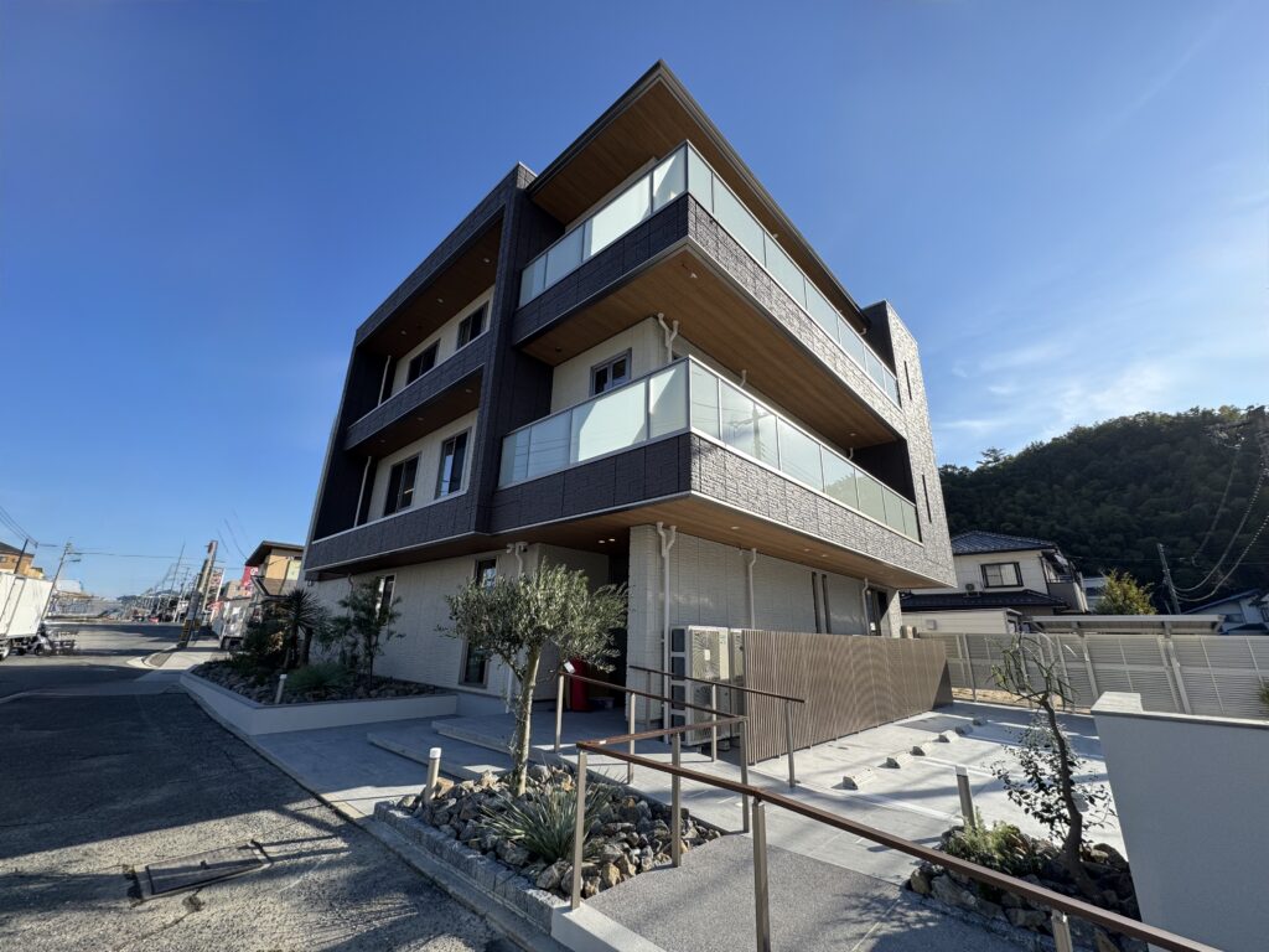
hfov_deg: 102.1
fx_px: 513
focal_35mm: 14
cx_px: 634
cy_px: 476
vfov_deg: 85.7
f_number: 2.2
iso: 40
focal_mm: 2.22
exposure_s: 1/591
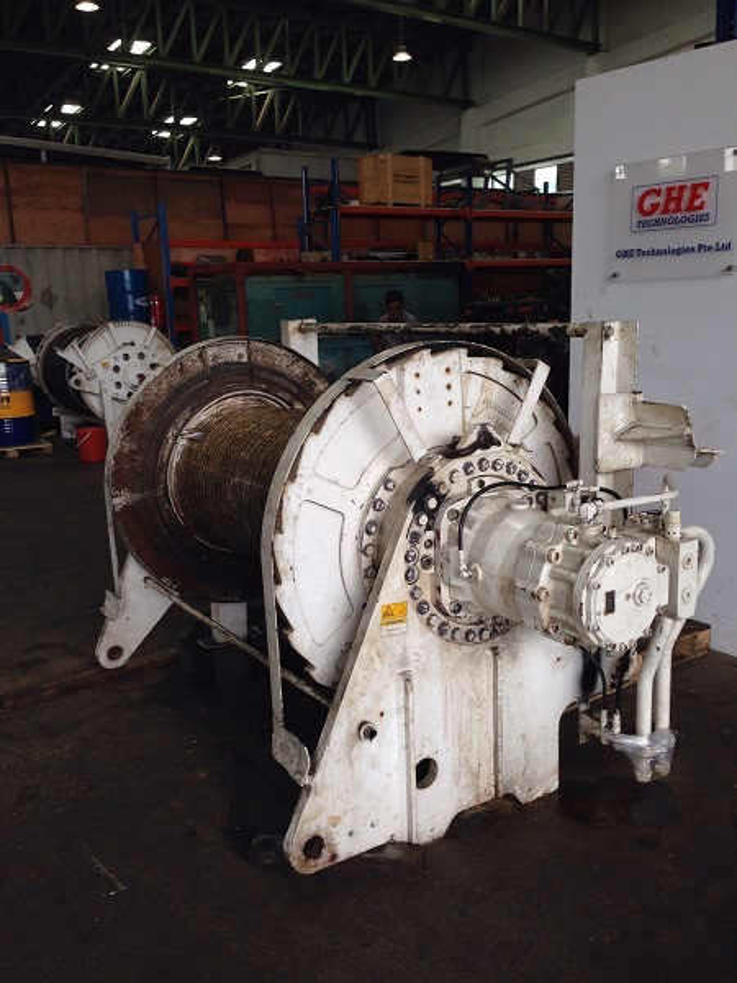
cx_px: 368
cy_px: 492
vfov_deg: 55.4
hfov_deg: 42.9
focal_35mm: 33
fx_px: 937
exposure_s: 1/120
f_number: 2.4
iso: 50
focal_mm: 4.12
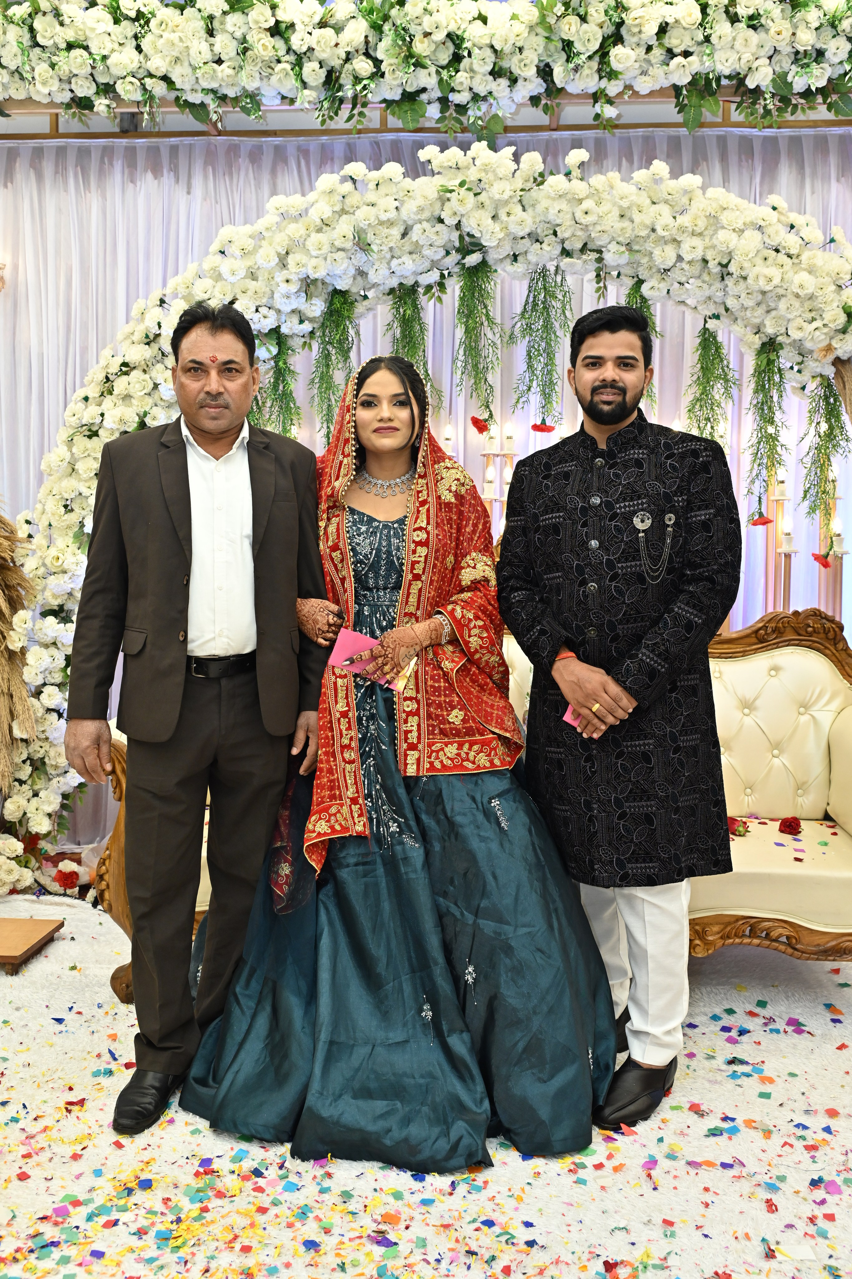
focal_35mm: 33
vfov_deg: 57.2
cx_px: 426
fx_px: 1171
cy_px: 640
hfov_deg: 40.0
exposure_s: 1/200
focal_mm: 33
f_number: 5.6
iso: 800
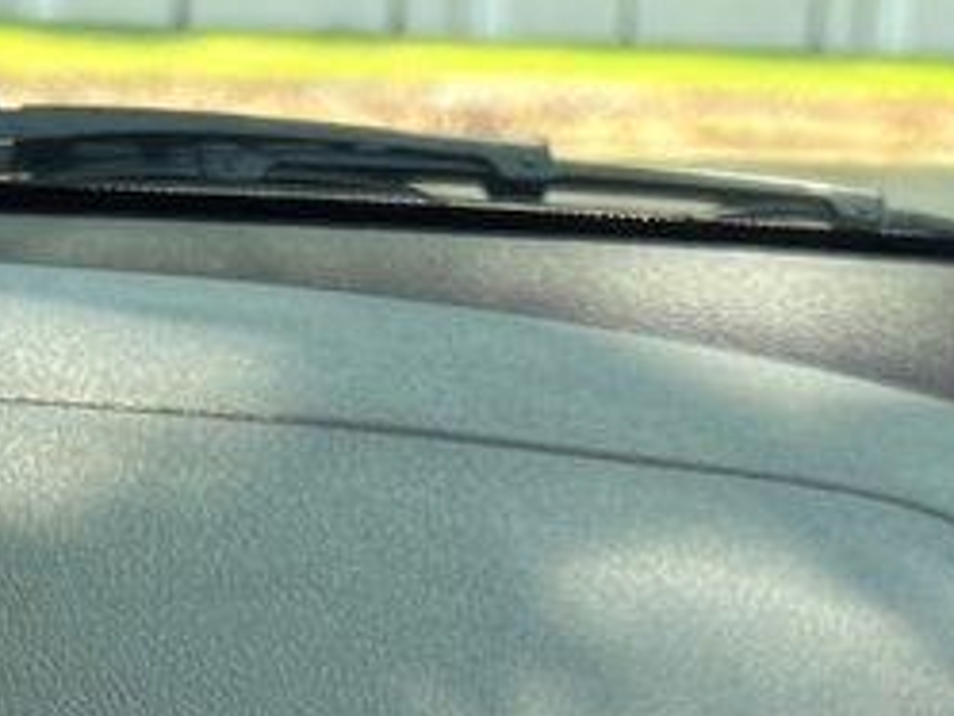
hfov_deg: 18.3
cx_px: 575
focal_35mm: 107
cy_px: 1371
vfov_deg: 12.4
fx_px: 2950
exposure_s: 1/143
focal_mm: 5.7
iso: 40
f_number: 1.5
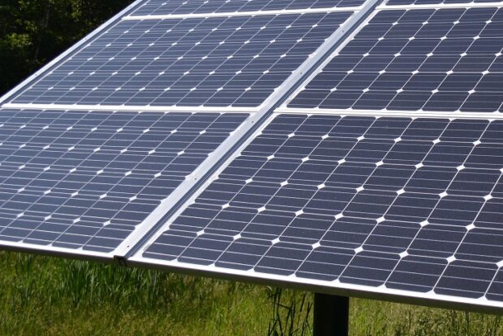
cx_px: 364
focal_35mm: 64
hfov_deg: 31.0
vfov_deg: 21.1
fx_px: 894
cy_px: 83
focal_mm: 26
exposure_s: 1/800
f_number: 4.2
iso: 100
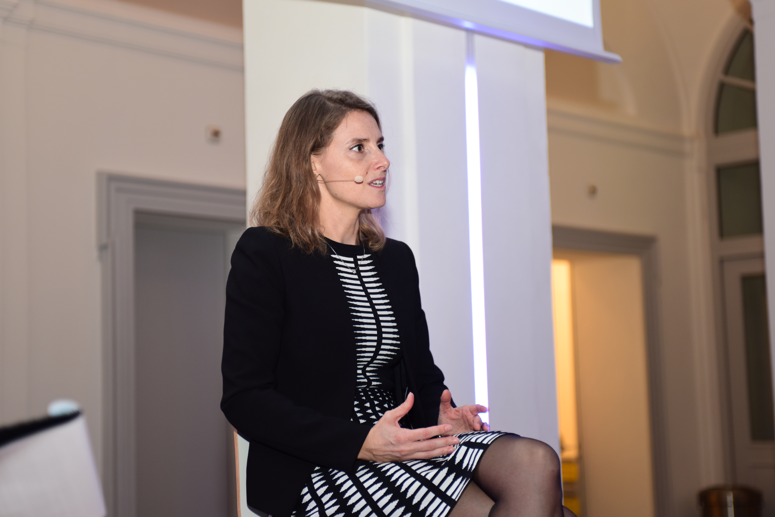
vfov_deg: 19.5
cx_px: 388
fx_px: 1507
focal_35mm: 70
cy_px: 258
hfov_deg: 28.8
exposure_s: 1/60
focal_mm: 70
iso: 500
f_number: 2.8
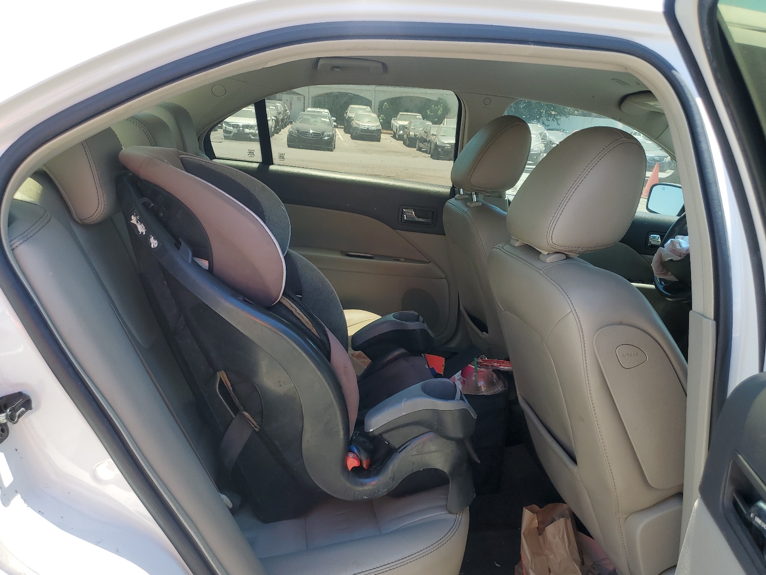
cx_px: 397
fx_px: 598
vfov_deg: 51.4
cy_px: 288
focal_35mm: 27
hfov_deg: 65.3
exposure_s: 1/556
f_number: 1.5
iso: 50
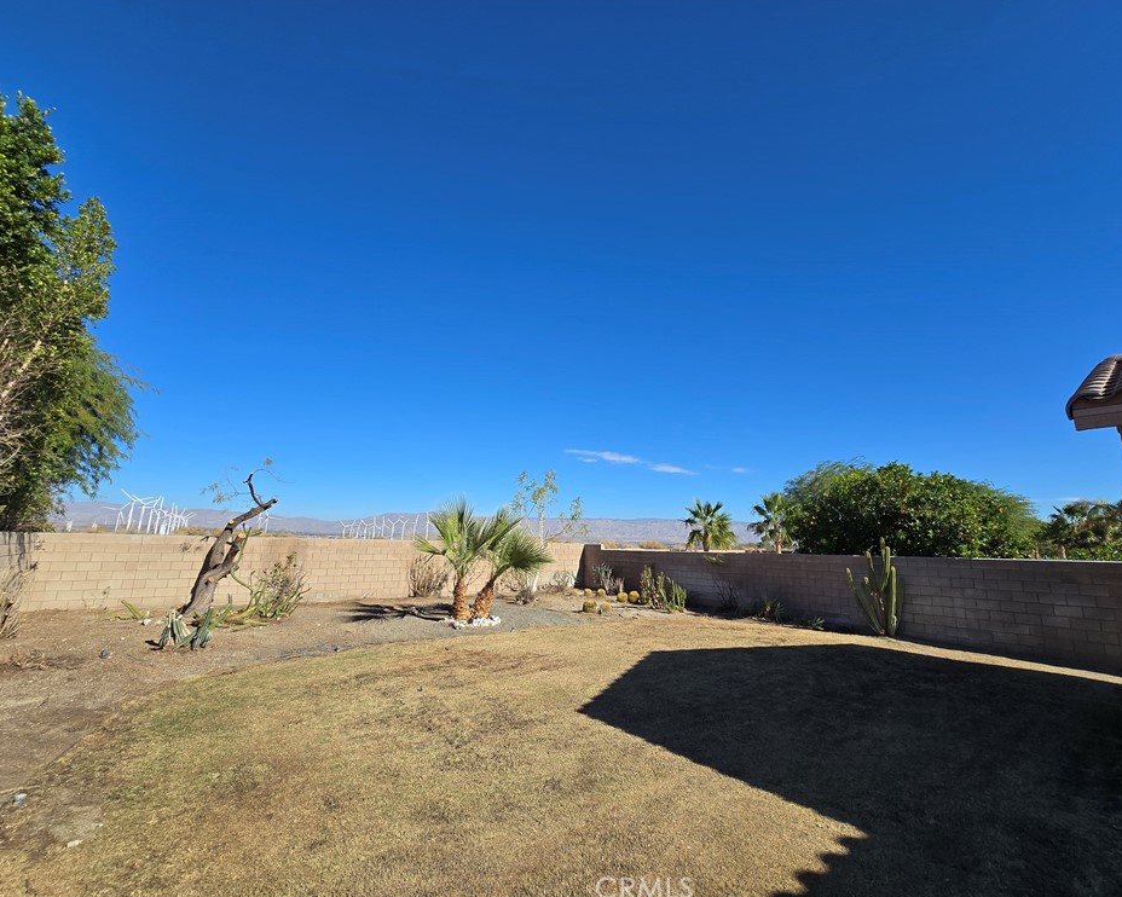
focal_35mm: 14
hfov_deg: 100.6
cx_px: 595
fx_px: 465
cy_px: 441
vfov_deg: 88.0
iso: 50
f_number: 2.2
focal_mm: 2.2
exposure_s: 1/2593
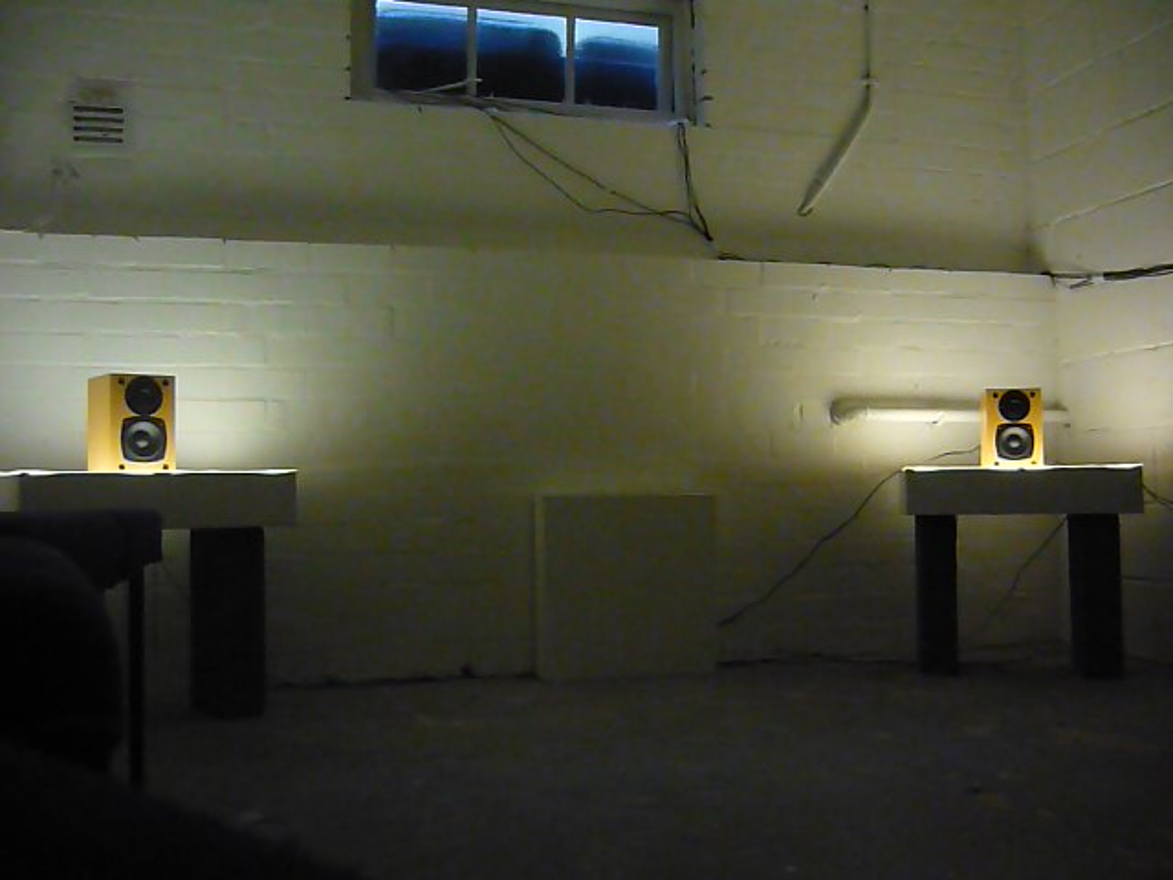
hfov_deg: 55.4
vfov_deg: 42.9
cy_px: 440
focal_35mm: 33
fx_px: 1118
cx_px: 586
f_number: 2.8
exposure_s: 1/30
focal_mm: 5.5
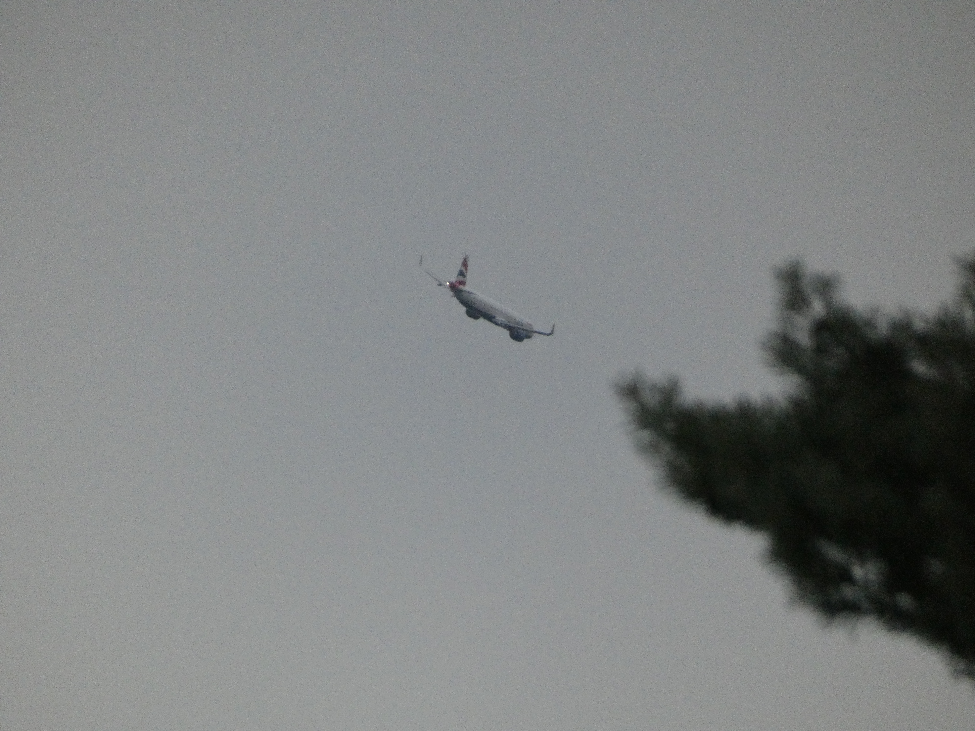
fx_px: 33799
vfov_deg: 1.2
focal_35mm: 1200
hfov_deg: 1.7
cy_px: 366
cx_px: 488
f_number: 5.9
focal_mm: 215
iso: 1250
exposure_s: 1/125
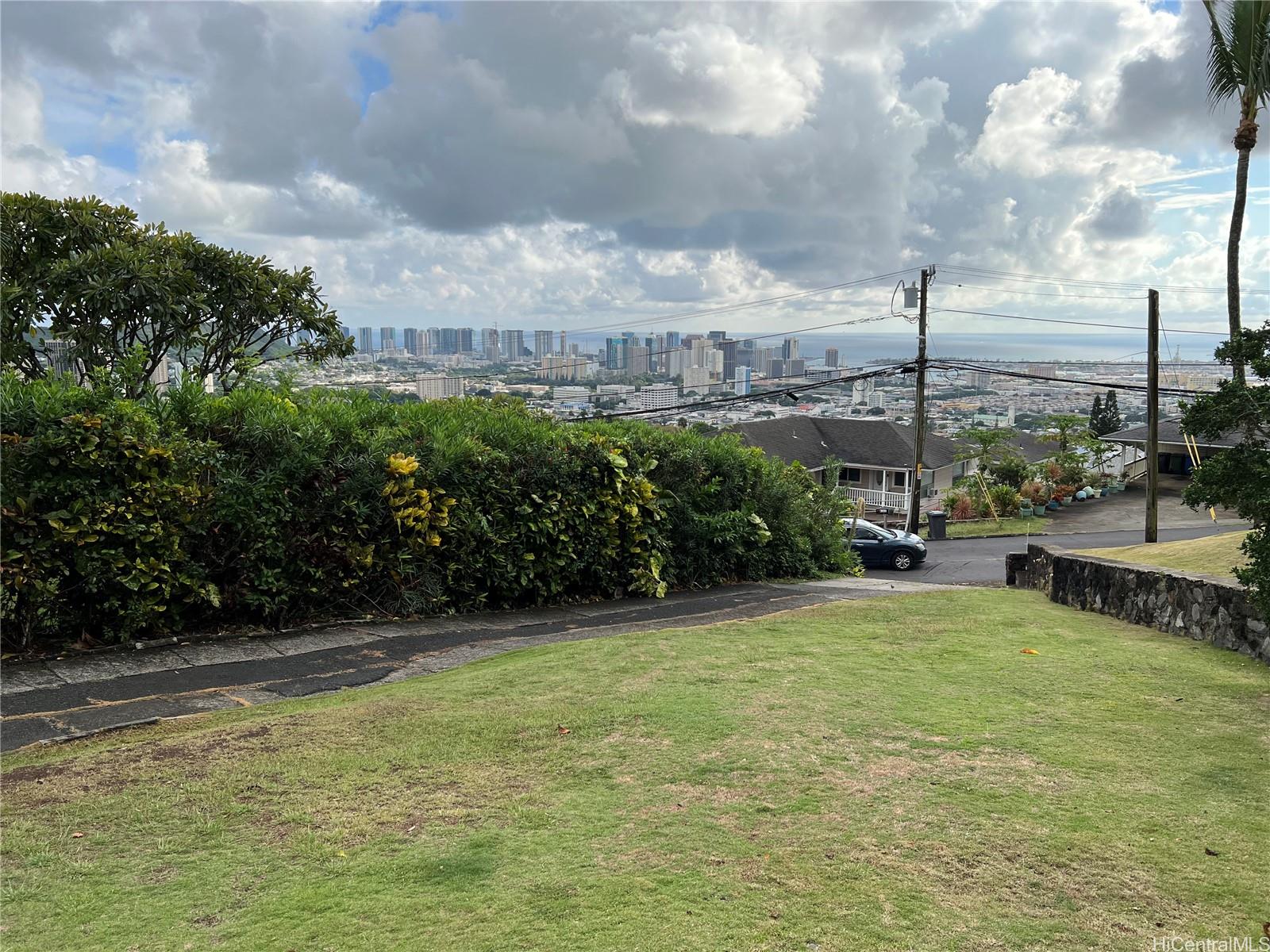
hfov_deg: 67.3
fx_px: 954
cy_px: 476
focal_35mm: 26
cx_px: 635
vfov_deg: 53.1
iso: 50
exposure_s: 1/3968
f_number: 1.5
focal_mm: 5.7
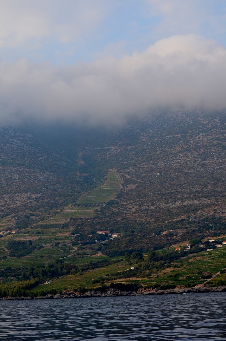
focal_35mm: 105
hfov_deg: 13.0
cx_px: 113
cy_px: 170
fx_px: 992
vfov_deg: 19.5
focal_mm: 70
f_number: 5
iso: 640
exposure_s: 1/1250
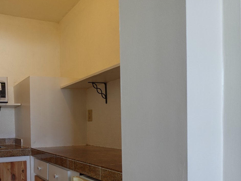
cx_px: 44
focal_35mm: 33
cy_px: 132
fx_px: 230
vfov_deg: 41.8
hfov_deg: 51.4
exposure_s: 1/100
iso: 125
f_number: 2
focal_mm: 7.6
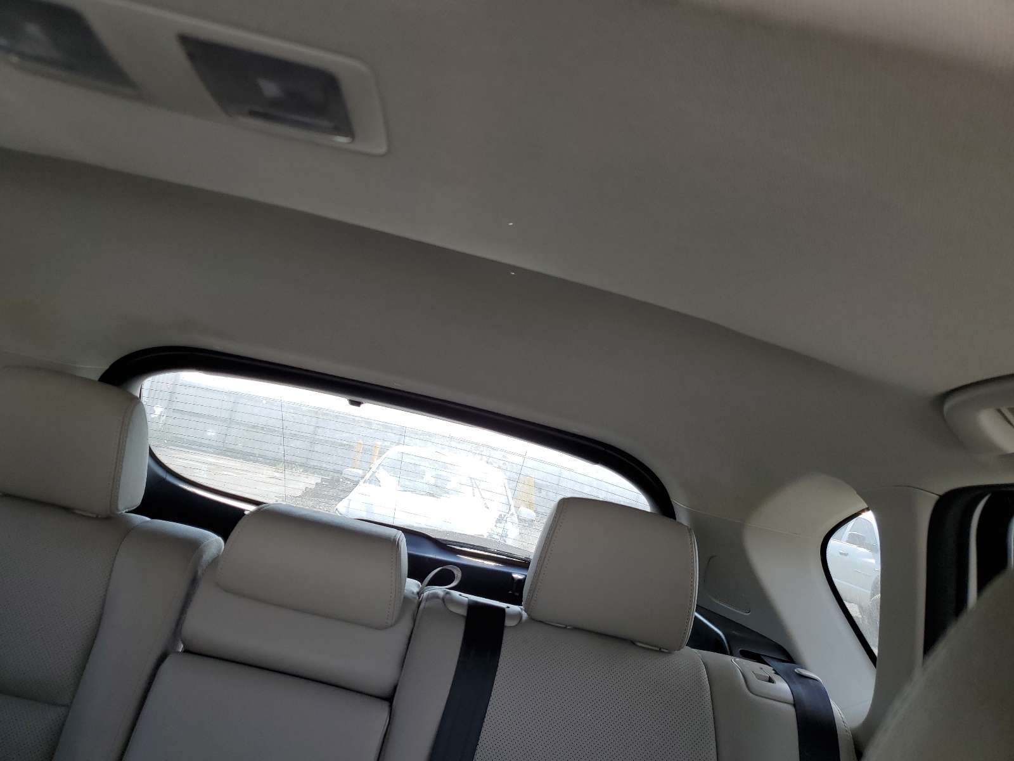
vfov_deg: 53.1
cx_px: 507
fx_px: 762
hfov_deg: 67.3
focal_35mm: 26
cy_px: 380
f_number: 1.5
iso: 50
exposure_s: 1/333
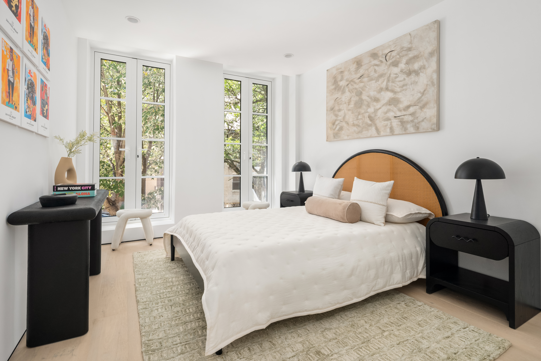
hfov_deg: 93.3
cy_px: 180
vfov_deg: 70.4
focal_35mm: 17
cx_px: 270
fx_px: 255
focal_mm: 17
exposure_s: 1/6
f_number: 13
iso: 1250
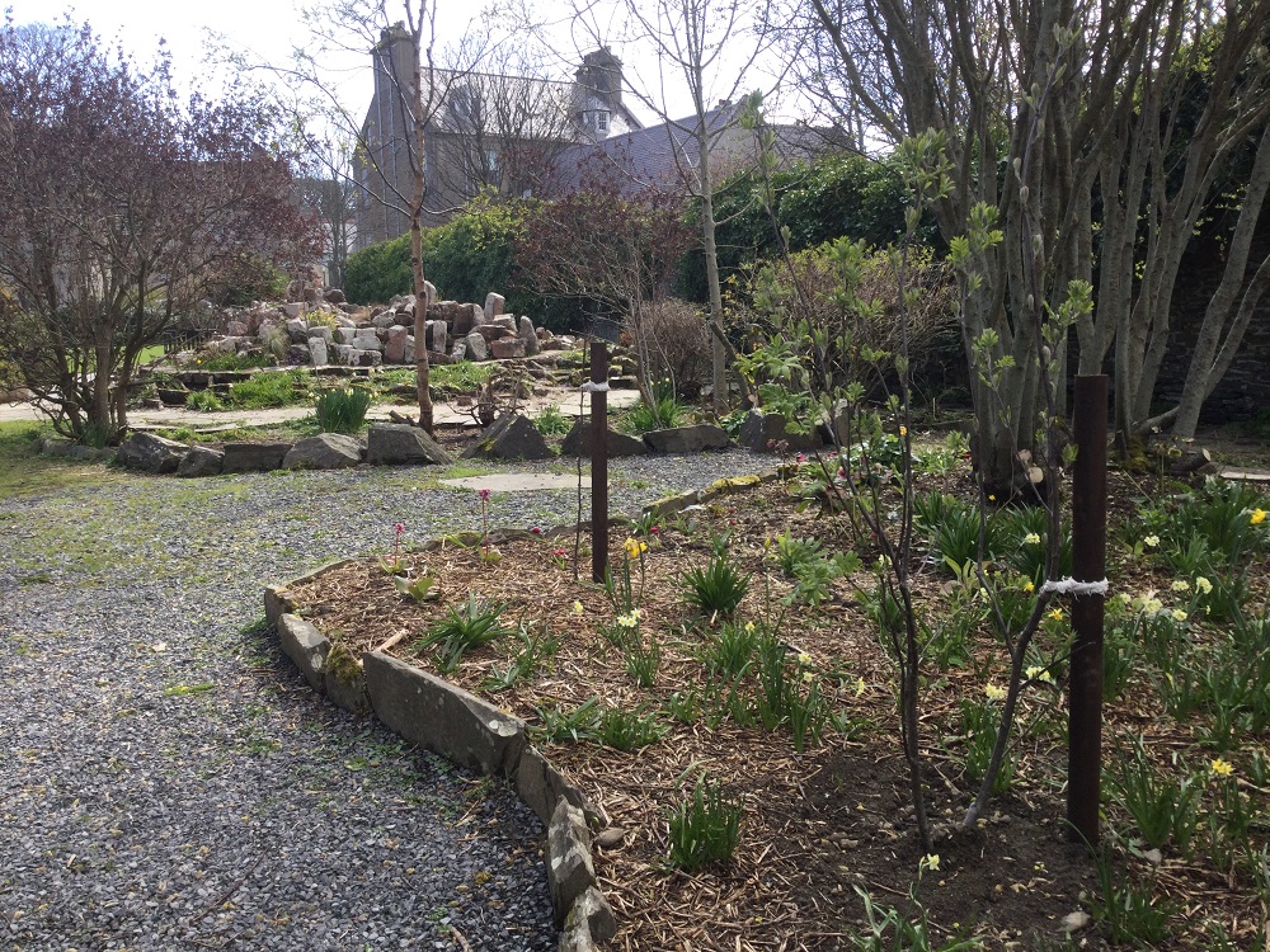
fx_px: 1137
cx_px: 635
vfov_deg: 45.4
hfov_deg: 58.4
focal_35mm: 31
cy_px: 476
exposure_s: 1/375
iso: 25
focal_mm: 3.3
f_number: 2.4
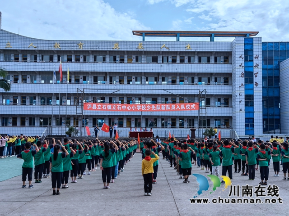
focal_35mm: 46
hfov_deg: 41.2
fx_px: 384
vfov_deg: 31.5
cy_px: 108
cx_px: 144
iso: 50
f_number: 1.9
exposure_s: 1/6289
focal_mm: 6.67
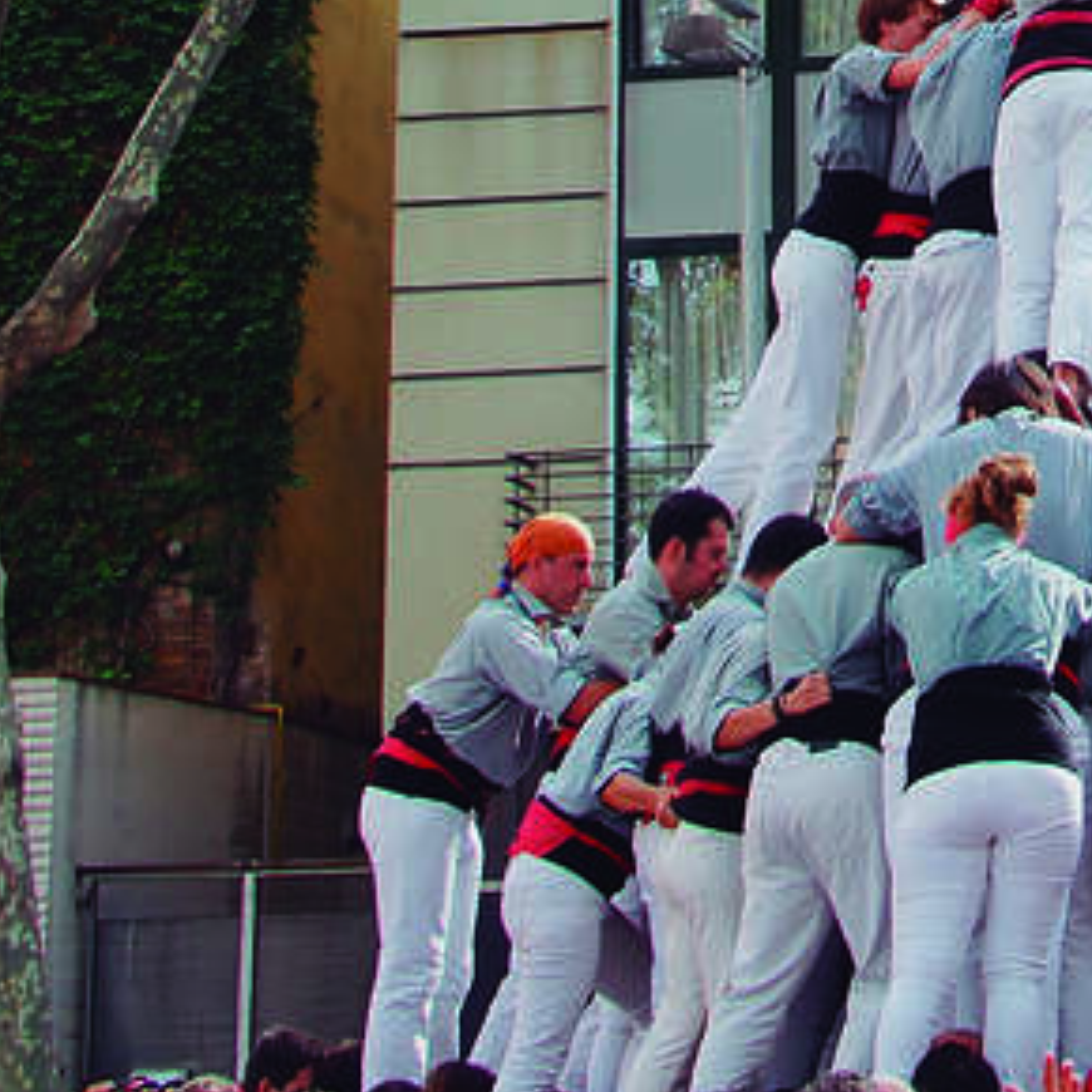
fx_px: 4354
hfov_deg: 14.0
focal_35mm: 122
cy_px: -392
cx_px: 1224
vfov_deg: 13.7
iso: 200
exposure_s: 1/125
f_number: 5.6
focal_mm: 20
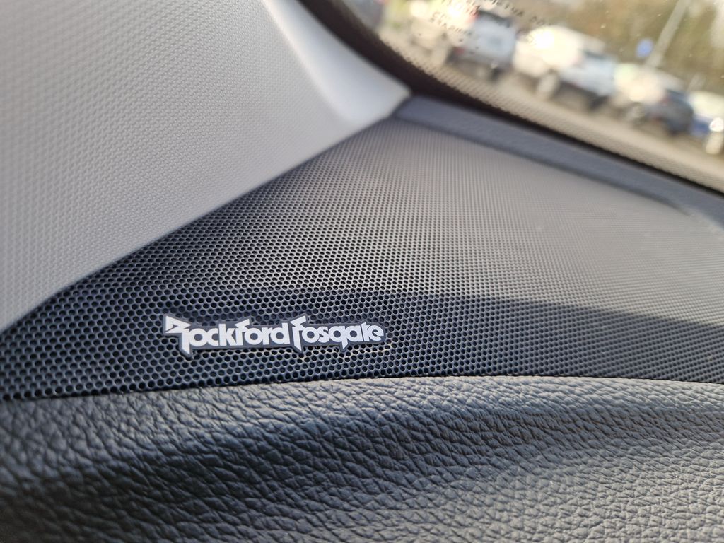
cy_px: 272
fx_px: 481
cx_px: 362
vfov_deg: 58.9
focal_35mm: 23
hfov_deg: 73.9
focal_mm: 5.4
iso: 50
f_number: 1.8
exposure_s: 1/180
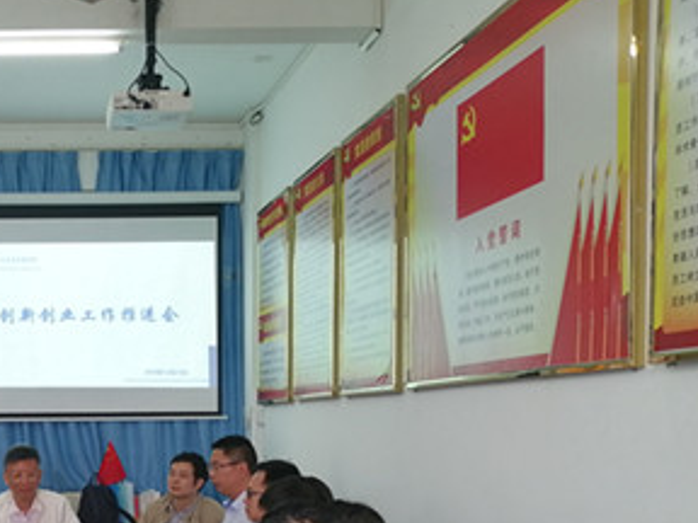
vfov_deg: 25.8
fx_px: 1109
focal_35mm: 55
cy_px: 461
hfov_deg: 32.3
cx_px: 5
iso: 64
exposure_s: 1/25
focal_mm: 3.62
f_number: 1.8
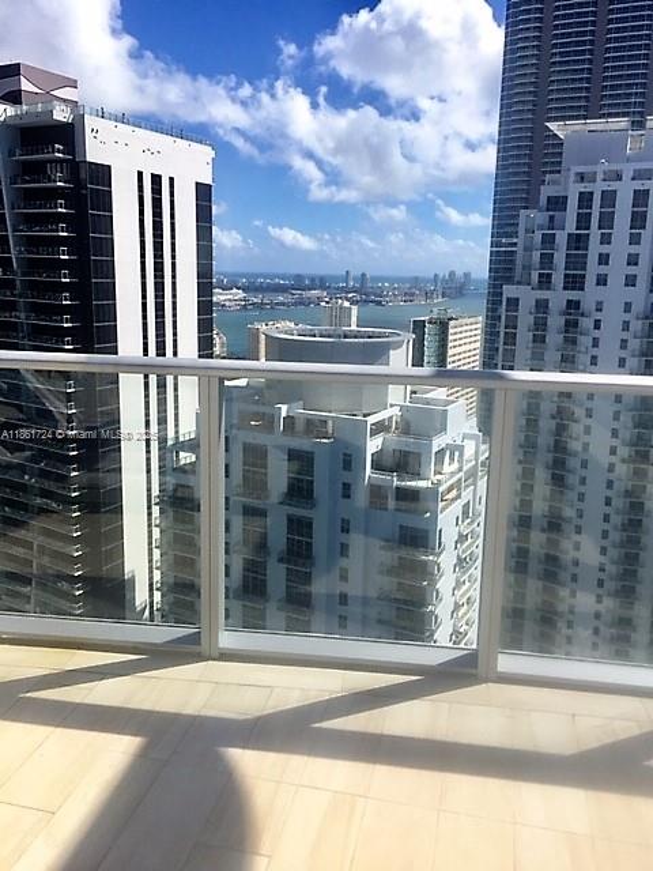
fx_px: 729
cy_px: 436
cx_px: 326
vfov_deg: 61.7
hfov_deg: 48.2
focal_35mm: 29
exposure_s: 1/3597
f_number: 2.2
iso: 32
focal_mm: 4.15
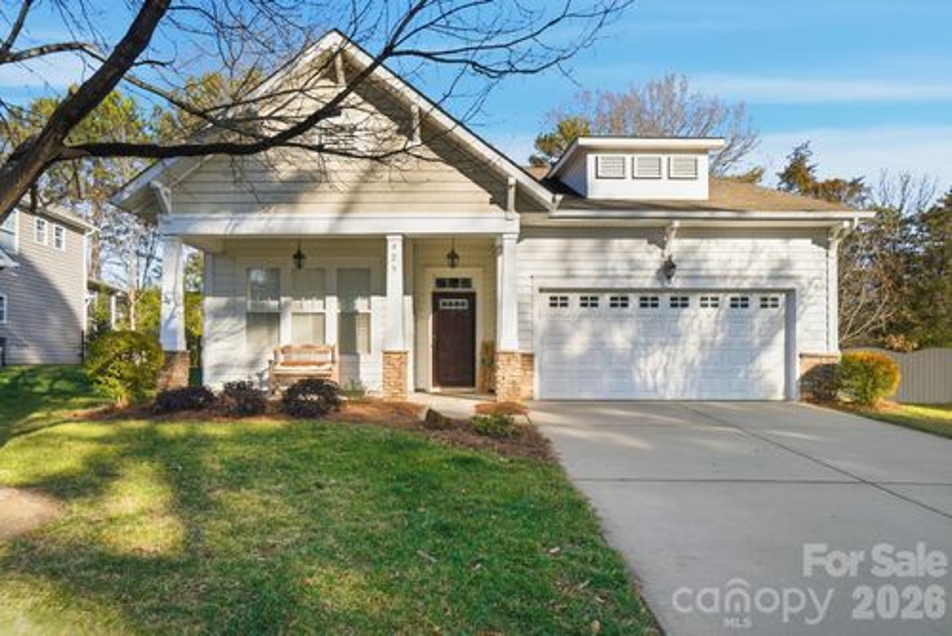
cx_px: 476
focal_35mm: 21
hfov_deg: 81.2
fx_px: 556
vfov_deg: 59.6
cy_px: 318
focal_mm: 14
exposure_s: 1/4000
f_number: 4
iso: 100
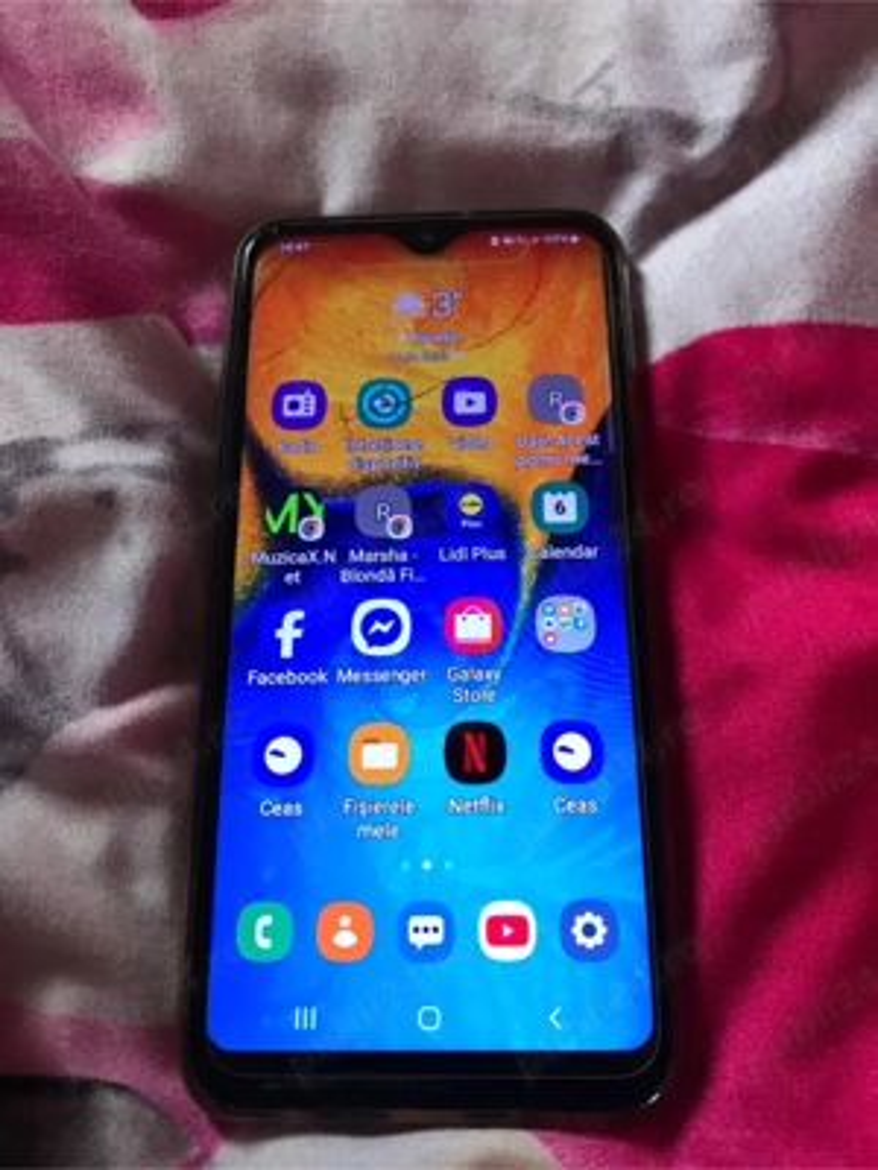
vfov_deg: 63.4
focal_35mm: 28
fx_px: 947
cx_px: 439
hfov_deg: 49.7
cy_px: 585
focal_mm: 3.99
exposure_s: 1/20
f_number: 1.8
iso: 40
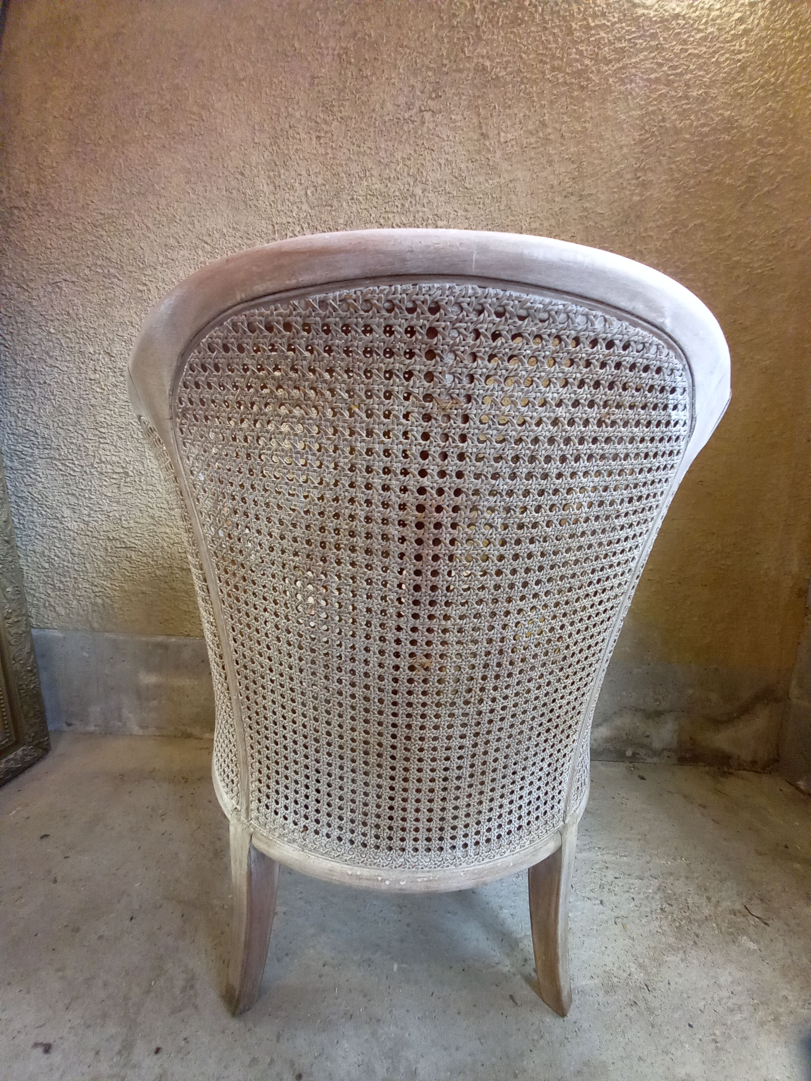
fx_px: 406
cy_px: 540
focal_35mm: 13
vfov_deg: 106.2
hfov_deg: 89.9
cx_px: 406
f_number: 2.2
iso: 160
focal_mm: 1.42
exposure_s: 1/33.3
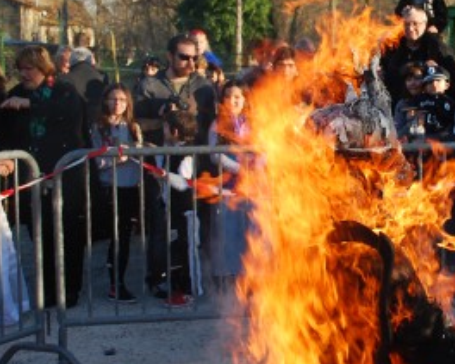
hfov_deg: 22.6
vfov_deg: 18.7
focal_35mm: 82
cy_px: 198
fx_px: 1104
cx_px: 433
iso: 110
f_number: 5.6
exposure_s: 1/125
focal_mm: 24
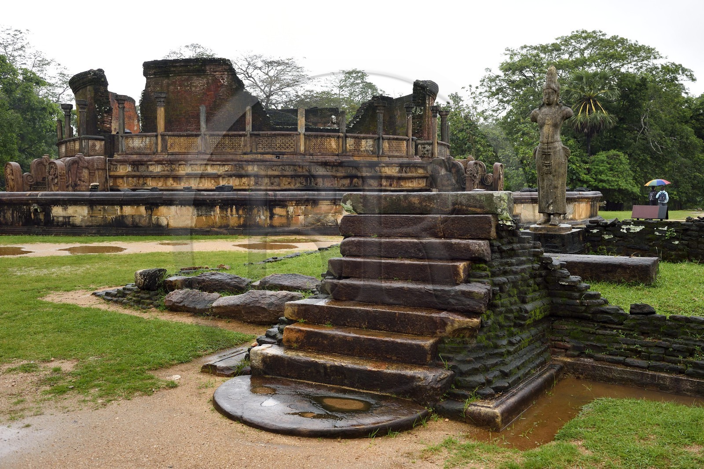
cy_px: 234
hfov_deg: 55.8
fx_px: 665
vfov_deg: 38.9
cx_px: 352
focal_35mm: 34
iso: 1600
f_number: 5.6
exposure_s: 1/60
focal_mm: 34
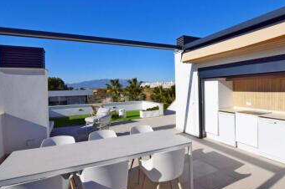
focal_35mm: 21
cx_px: 171
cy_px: 90
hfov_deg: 80.3
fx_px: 166
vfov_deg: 59.4
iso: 200
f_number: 13
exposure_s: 1/640
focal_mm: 10
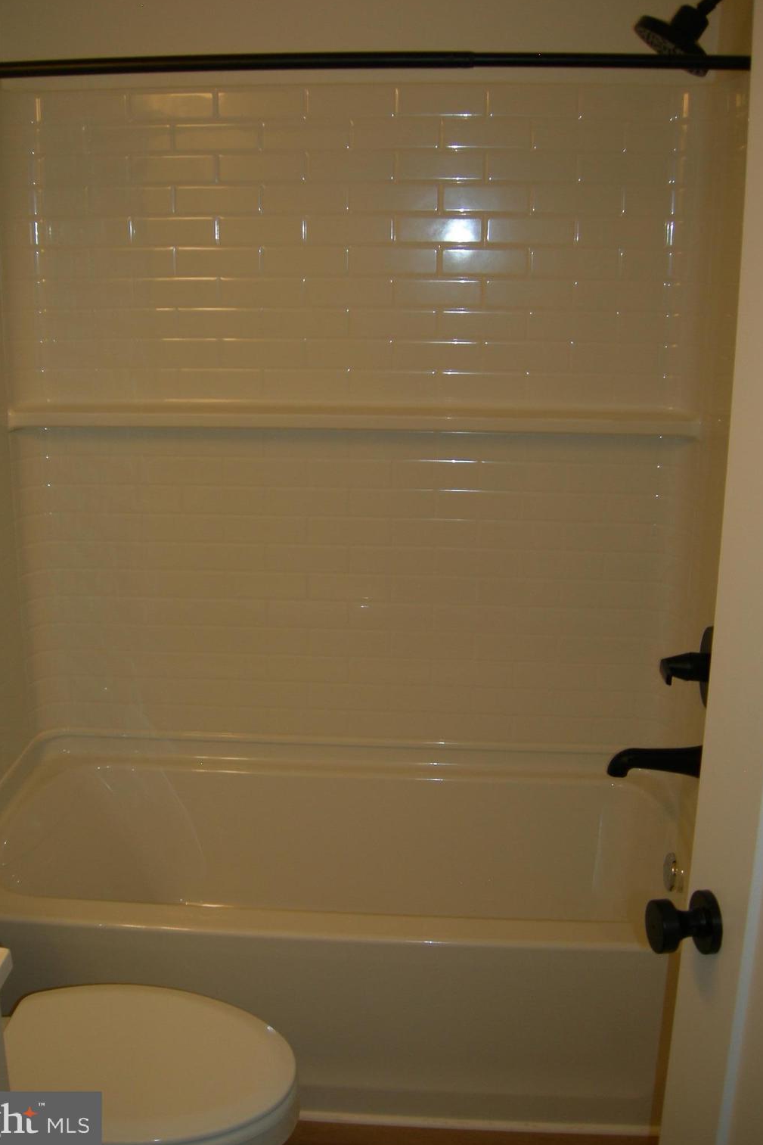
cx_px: 349
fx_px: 1208
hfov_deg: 35.0
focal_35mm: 38
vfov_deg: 50.7
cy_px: 572
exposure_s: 1/60.1
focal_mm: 7.5
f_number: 2.7
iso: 64
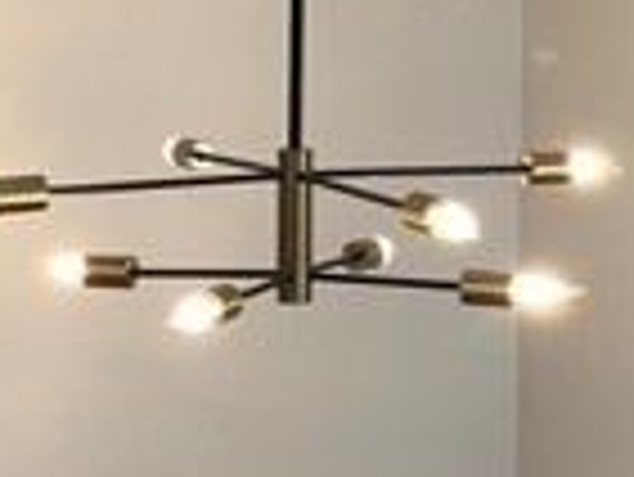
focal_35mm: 118
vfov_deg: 12.5
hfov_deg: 16.7
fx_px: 2163
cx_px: 306
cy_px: 94
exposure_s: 1/120
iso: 32
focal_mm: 4.25
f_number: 1.8
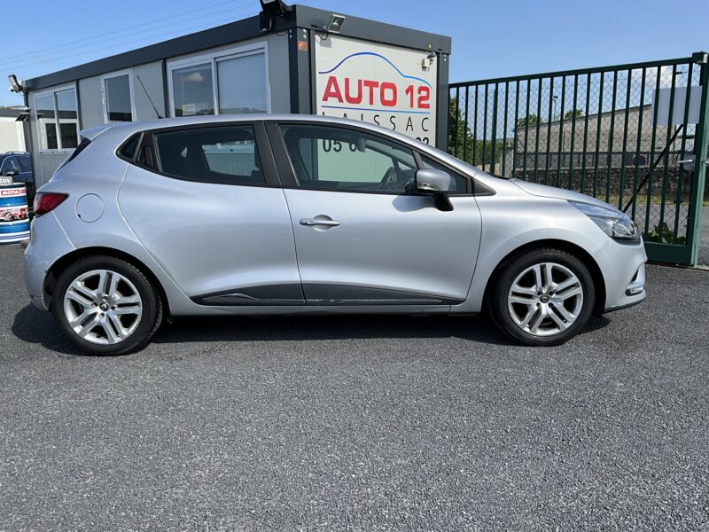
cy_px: 266
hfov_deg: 61.7
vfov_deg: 48.2
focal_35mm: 29
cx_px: 354
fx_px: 594
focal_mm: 3
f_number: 1.8
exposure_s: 1/1730
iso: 25
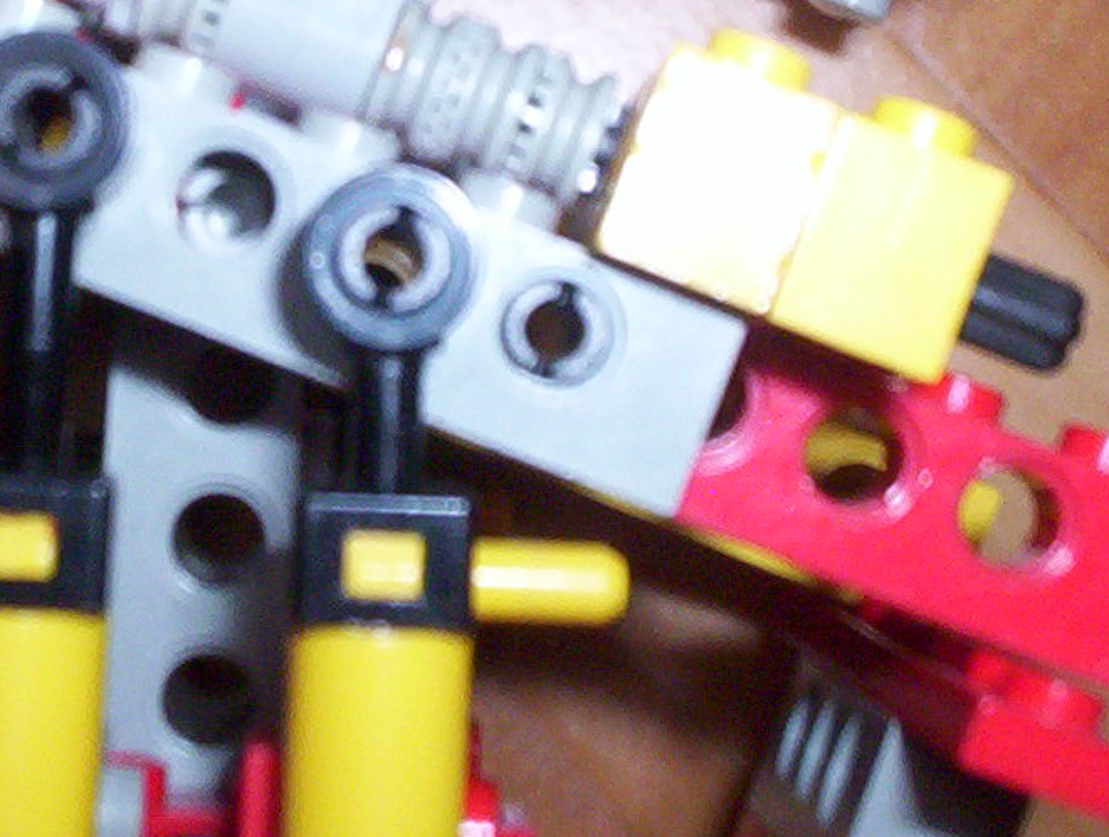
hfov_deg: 20.8
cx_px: 392
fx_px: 3018
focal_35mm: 94
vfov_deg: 15.7
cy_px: 168
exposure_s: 1/60
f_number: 4.5
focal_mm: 4.99
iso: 140
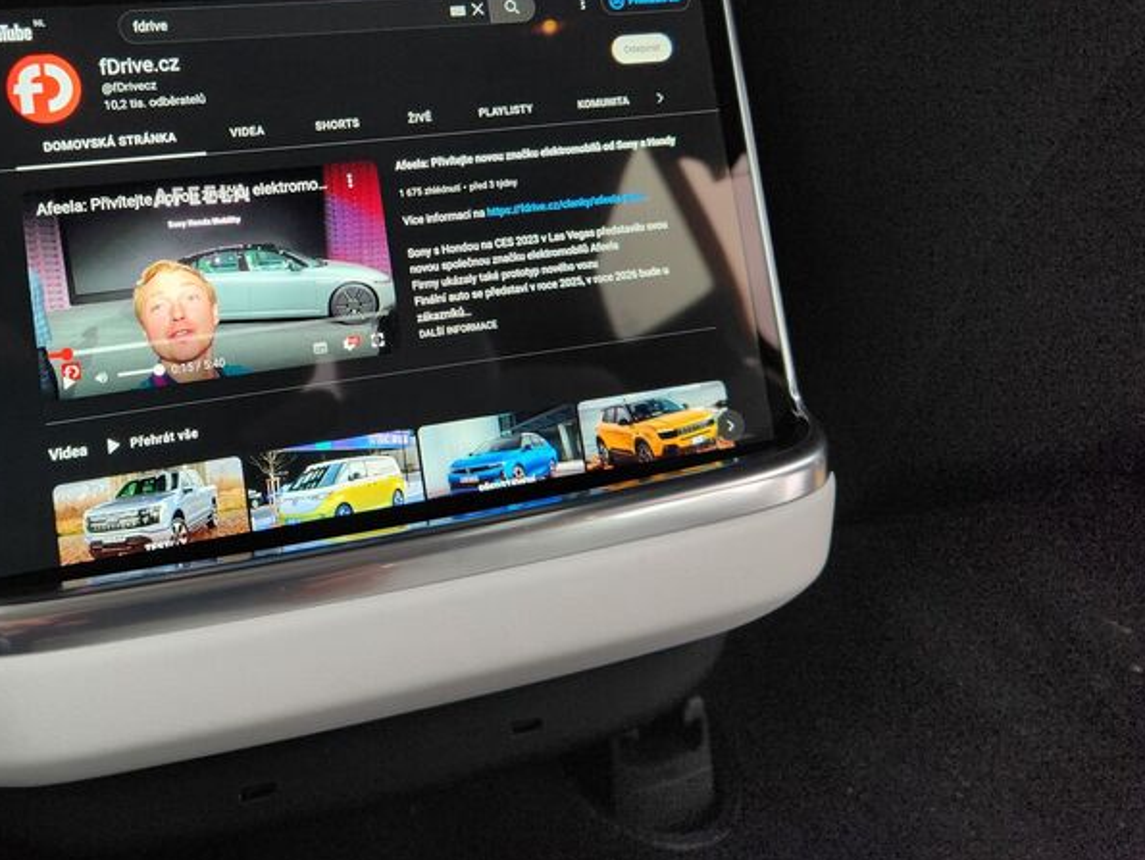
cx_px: 337
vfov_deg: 42.2
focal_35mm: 33
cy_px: 257
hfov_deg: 53.6
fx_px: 1092
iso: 80
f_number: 1.8
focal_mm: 5.4
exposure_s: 1/180
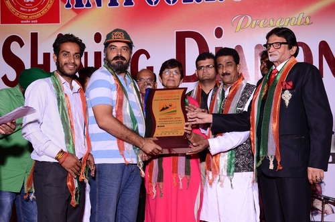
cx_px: 168
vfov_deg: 22.5
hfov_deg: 33.5
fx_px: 557
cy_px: 111
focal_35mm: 60
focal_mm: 40
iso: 200
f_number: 8
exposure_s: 1/125
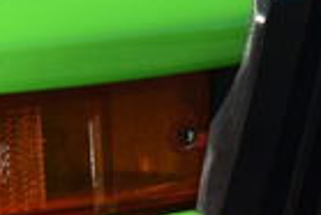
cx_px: -28
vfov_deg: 6.2
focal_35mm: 215
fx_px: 1919
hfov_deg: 9.5
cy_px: -199
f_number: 11
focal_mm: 26
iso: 400
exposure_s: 1/400
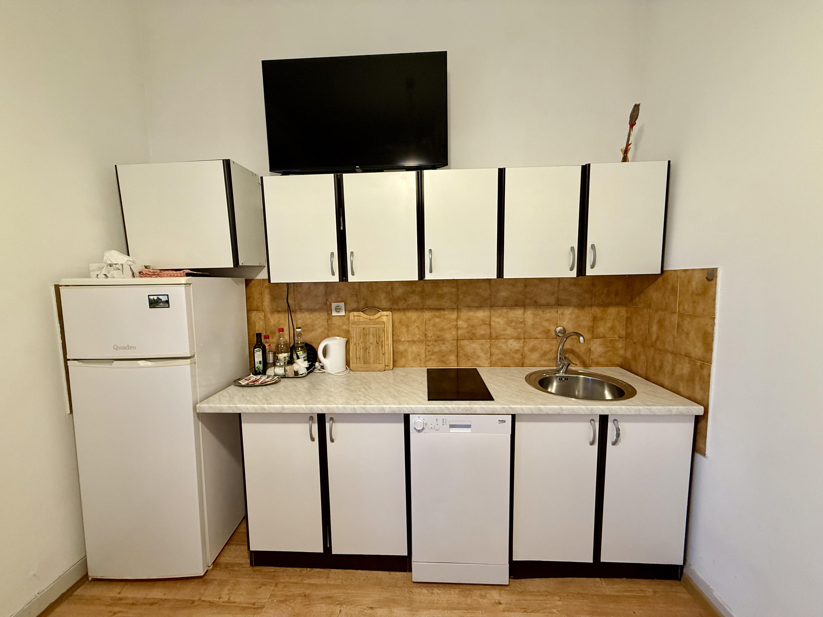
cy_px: 308
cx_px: 412
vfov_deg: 85.7
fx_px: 333
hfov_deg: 102.1
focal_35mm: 14
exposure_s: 1/50
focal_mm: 2.22
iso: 250
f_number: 2.2
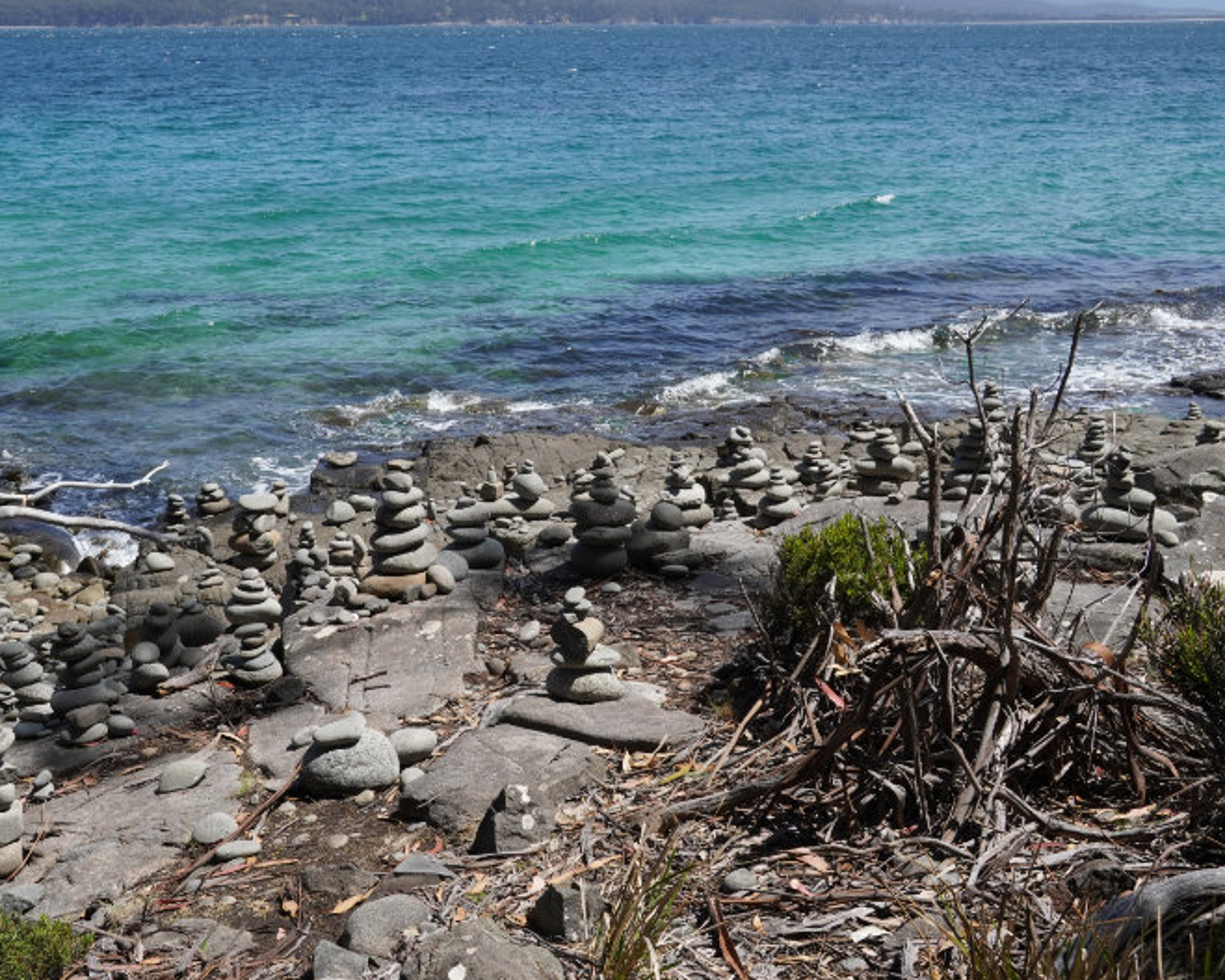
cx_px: 498
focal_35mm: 41
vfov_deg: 36.5
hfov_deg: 44.6
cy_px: 490
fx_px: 1486
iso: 250
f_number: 13
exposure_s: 1/250
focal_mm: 24
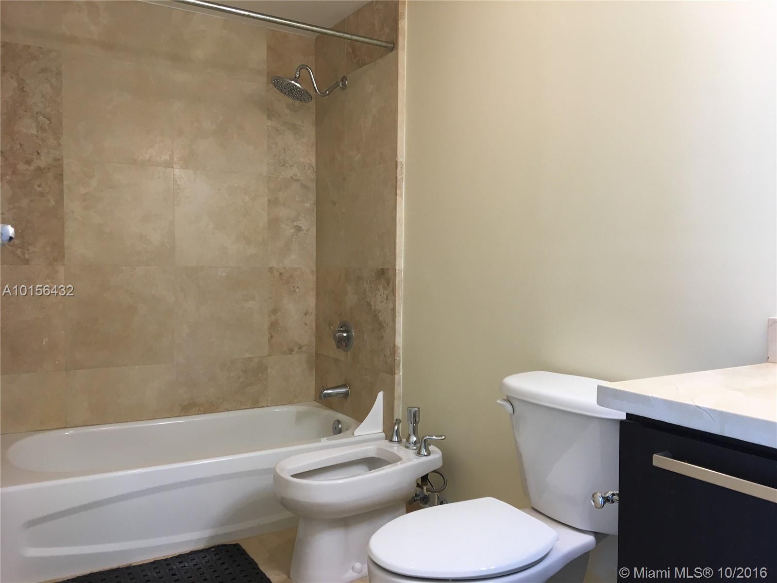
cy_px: 292
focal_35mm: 29
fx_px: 651
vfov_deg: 48.2
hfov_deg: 61.7
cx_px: 388
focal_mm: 4.15
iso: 50
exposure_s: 1/30
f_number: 2.2
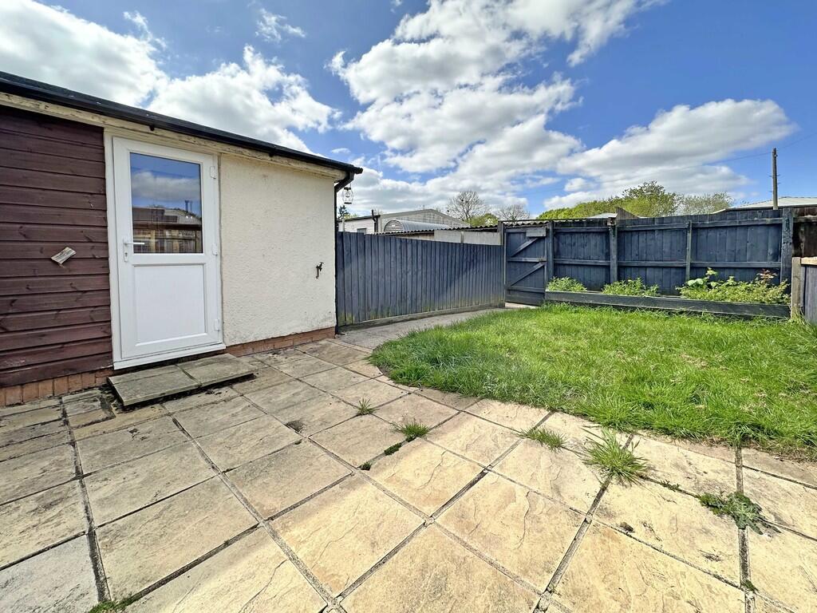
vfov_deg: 85.7
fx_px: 330
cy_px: 306
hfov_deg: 102.1
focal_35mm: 14
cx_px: 408
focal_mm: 2.22
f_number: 2.2
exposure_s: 1/1221
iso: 50
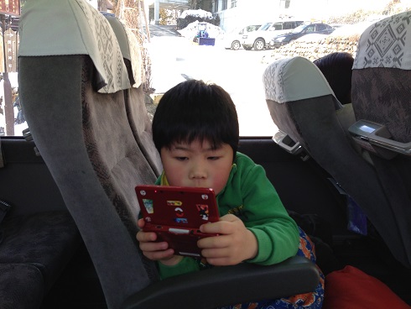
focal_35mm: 33
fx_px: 392
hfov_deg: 55.3
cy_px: 154
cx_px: 206
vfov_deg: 43.0
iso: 64
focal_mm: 4.12
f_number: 2.4
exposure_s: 1/120
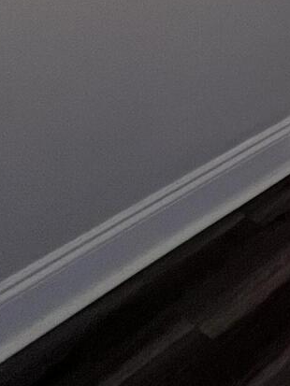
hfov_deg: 16.4
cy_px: -272
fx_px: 703
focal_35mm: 63
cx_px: 613
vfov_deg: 22.0
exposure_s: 1/60
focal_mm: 1.57
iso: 200
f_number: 1.8
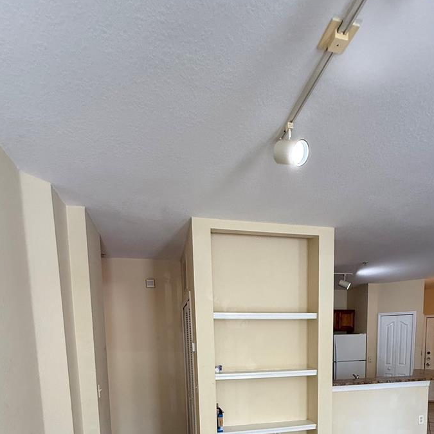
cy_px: 379
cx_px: 237
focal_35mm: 22
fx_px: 312
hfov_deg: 69.5
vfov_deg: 60.6
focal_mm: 2.22
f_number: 2.2
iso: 200
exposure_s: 1/99
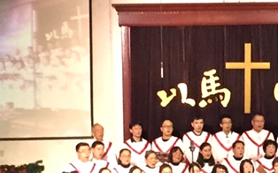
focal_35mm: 176
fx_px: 1333
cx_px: 274
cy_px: 133
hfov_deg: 11.8
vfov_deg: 7.4
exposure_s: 1/33
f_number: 2.2
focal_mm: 4.15
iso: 250
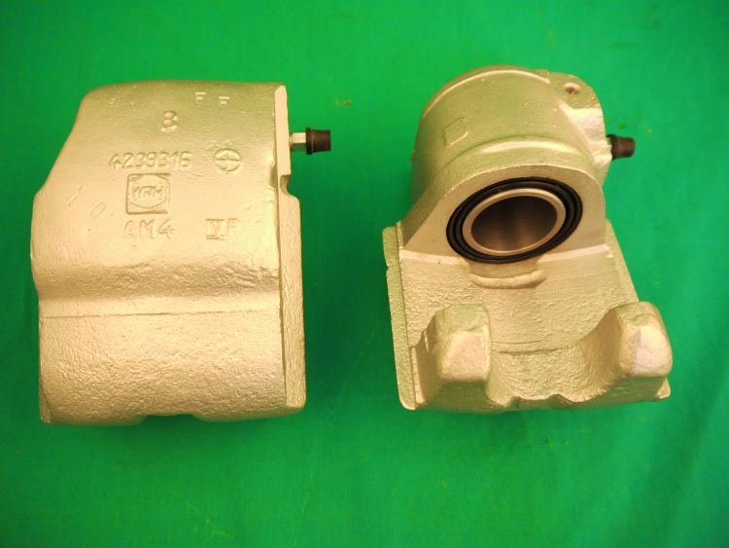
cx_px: 364
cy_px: 274
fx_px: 674
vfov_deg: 44.2
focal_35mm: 32
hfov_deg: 56.8
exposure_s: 1/60
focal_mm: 16
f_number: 3.8
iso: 400
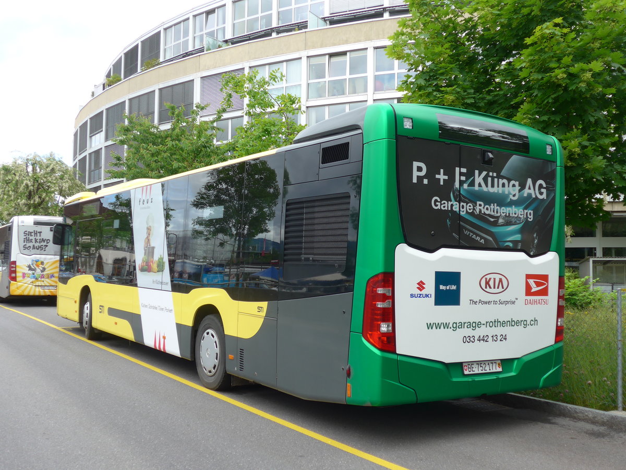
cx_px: 313
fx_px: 705
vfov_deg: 36.8
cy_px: 235
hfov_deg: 47.9
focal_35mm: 39
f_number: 2.8
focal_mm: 8
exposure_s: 1/400
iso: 80
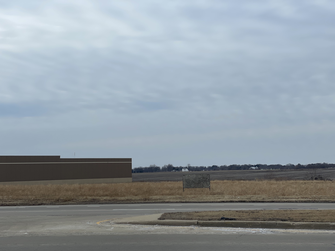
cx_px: 168
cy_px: 126
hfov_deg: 36.8
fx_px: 503
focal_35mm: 52
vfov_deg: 28.0
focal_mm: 6
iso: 25
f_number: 2
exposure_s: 1/856
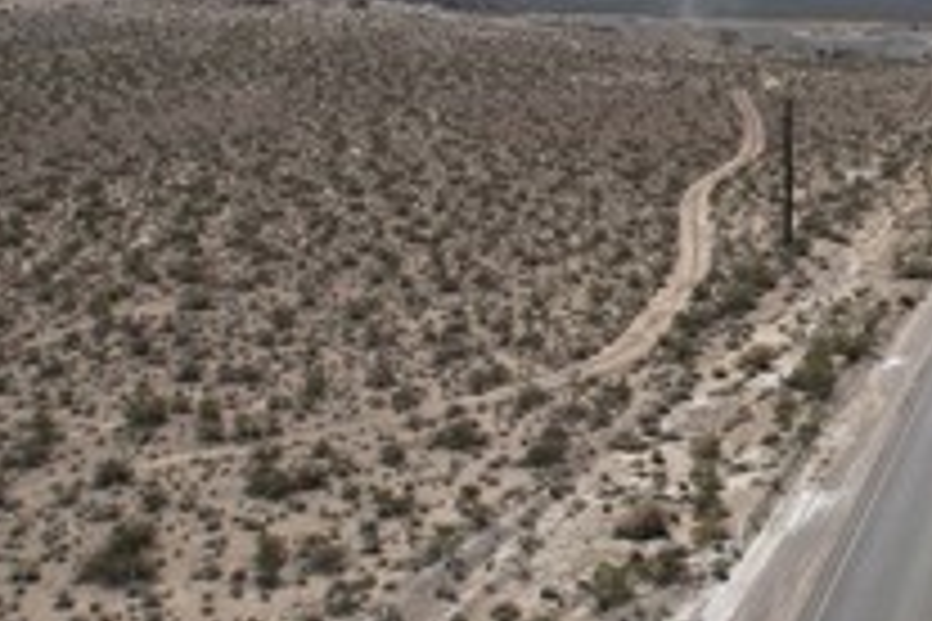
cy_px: 20
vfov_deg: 19.5
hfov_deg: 25.9
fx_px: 1760
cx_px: 1171
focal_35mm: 68
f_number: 2.8
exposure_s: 1/4000
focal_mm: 8.38
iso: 150
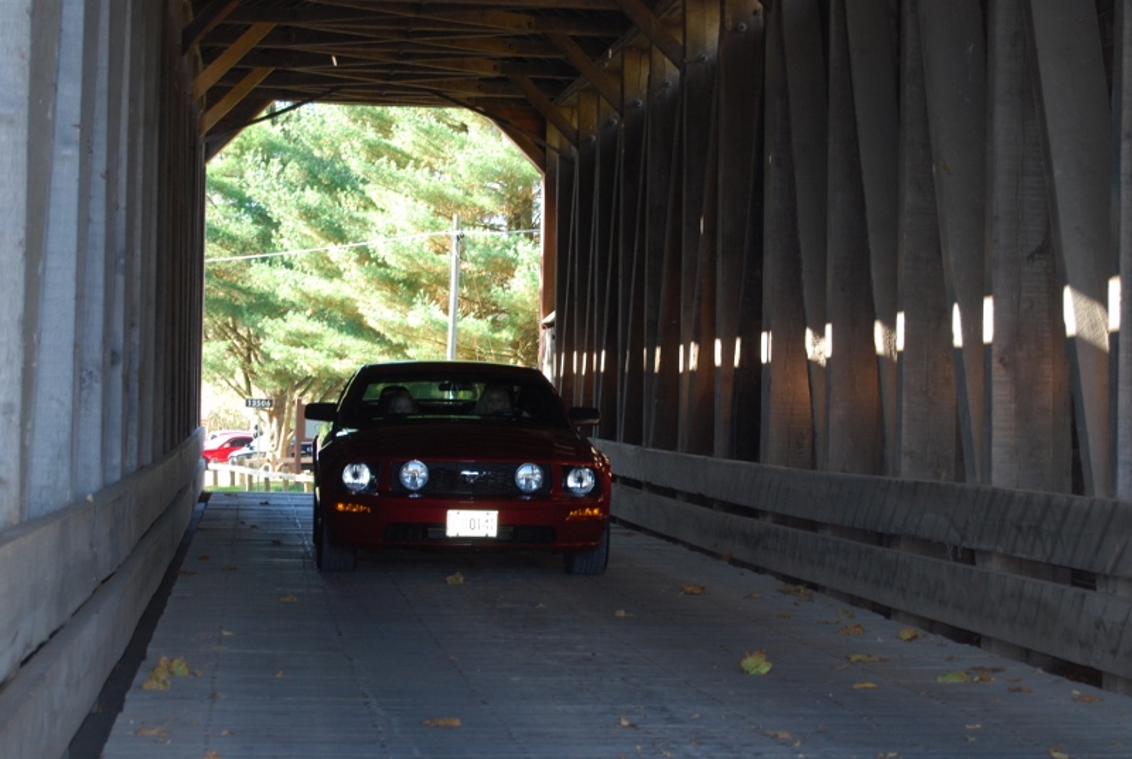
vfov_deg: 16.6
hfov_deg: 24.6
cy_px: 380
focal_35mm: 82
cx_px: 566
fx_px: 2598
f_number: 5.6
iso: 360
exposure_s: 1/60
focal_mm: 55
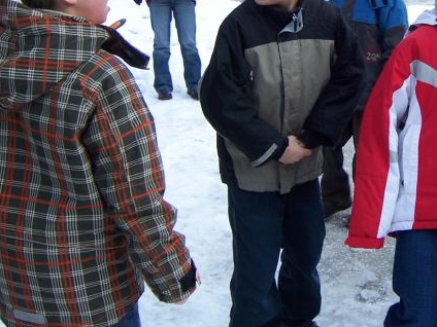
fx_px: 858
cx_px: 367
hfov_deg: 27.8
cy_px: 35
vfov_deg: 21.2
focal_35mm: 68
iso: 80
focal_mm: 6.2
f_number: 2.8
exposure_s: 1/250
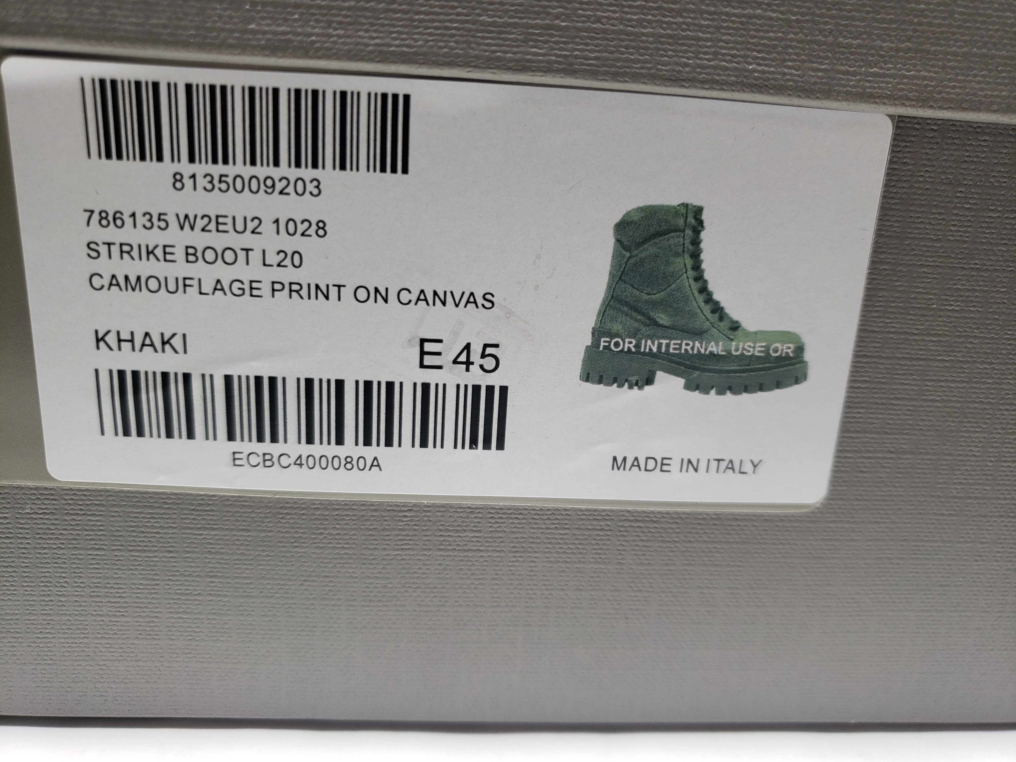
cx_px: 508
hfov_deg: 67.3
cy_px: 381
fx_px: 763
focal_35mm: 26
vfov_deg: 53.1
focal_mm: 4.3
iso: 50
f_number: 1.5
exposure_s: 1/123
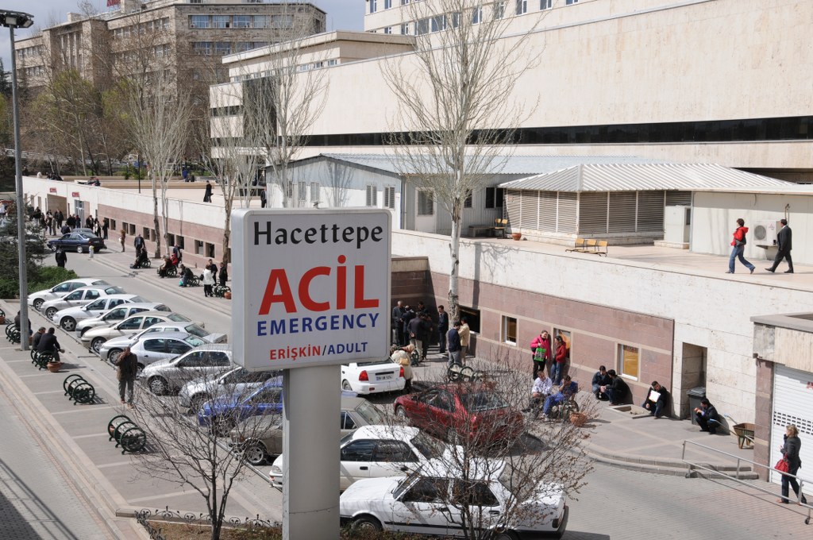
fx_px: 1049
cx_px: 406
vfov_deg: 28.9
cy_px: 270
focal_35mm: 46
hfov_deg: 42.4
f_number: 10
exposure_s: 1/400
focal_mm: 31
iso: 200
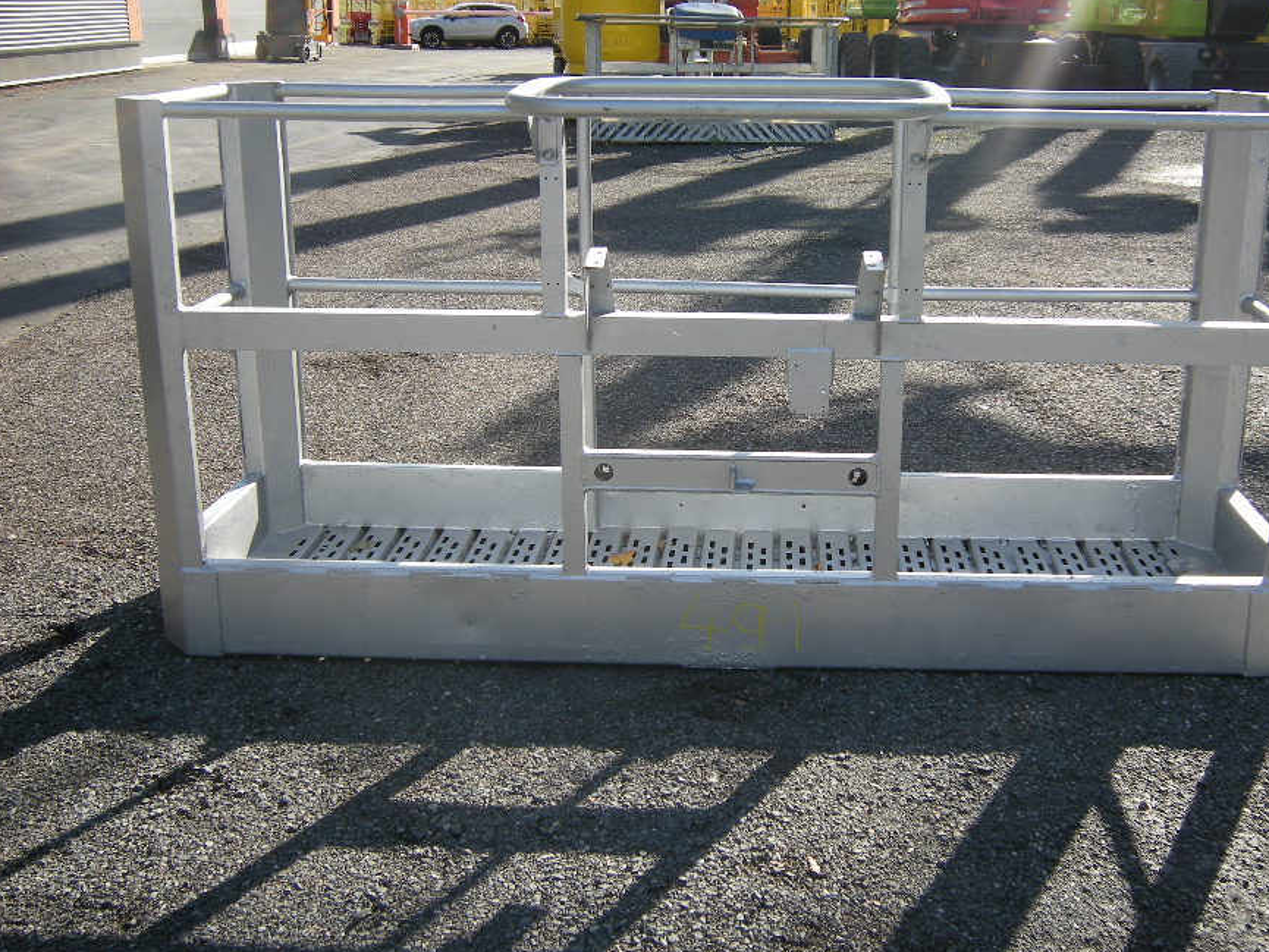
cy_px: 442
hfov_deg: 41.9
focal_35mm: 45
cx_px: 747
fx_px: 1650
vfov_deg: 32.2
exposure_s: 1/332
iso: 64
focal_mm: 6.3
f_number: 3.2
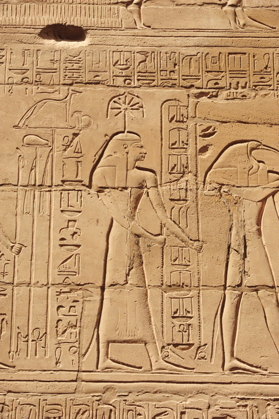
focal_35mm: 125
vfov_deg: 16.4
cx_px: 140
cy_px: 210
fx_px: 1454
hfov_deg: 11.0
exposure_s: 1/500
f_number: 11
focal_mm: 125
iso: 800
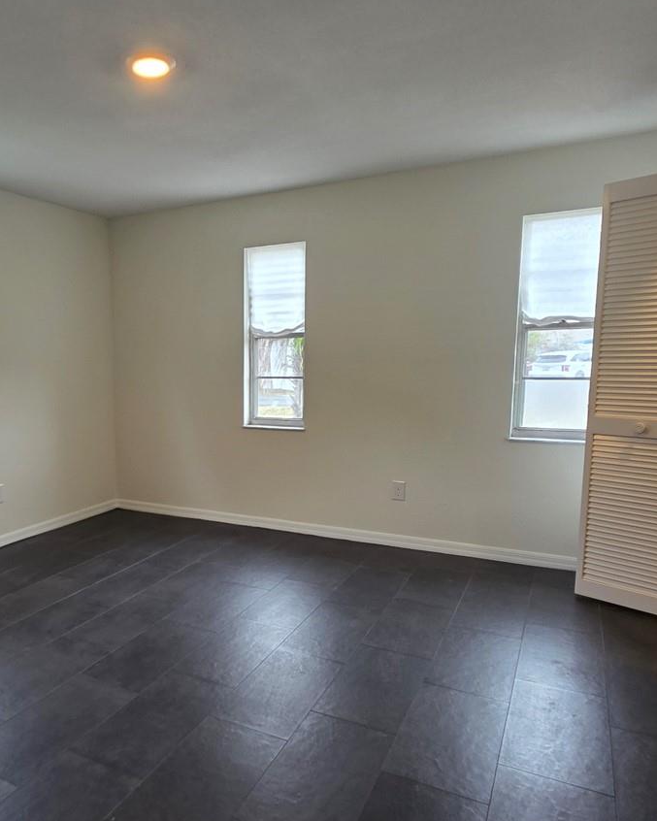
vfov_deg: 70.2
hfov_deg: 57.0
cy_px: 434
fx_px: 583
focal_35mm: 24
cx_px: 201
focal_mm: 2.2
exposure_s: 1/120
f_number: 1.9
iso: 160
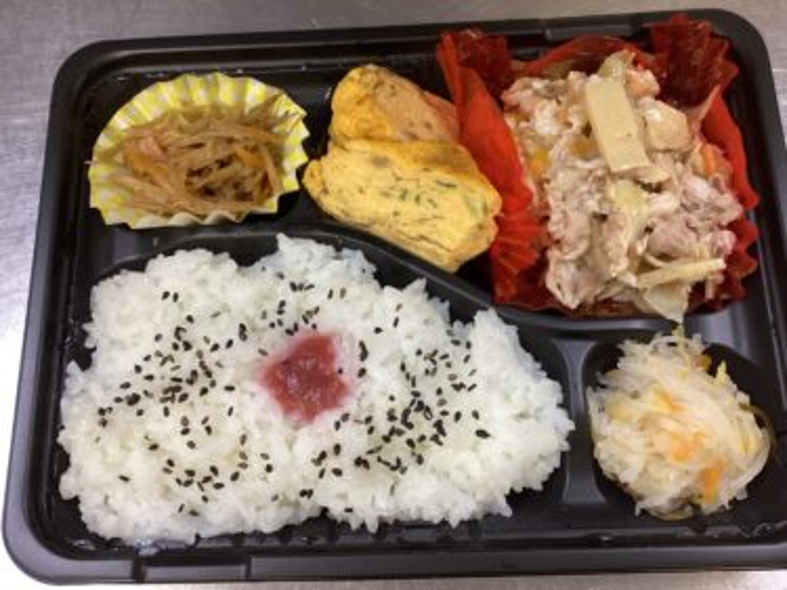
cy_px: 295
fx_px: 705
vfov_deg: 45.4
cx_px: 394
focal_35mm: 31
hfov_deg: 58.4
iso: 125
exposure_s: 1/50
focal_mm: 3.3
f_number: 2.4
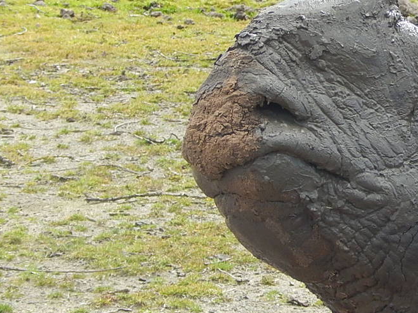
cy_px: 153
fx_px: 4189
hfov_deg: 5.7
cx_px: 488
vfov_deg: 4.3
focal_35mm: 347
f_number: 4.9
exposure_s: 1/200
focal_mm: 25.3
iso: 125
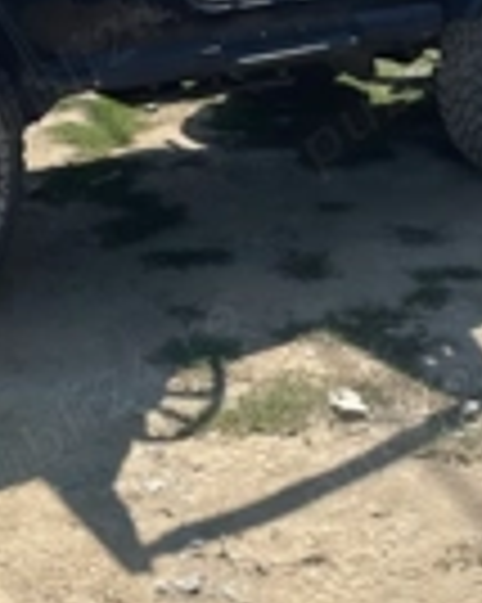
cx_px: 185
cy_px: 112
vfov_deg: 24.6
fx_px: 1357
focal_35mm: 76
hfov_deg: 20.1
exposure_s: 1/2618
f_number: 1.6
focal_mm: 4.2
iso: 32
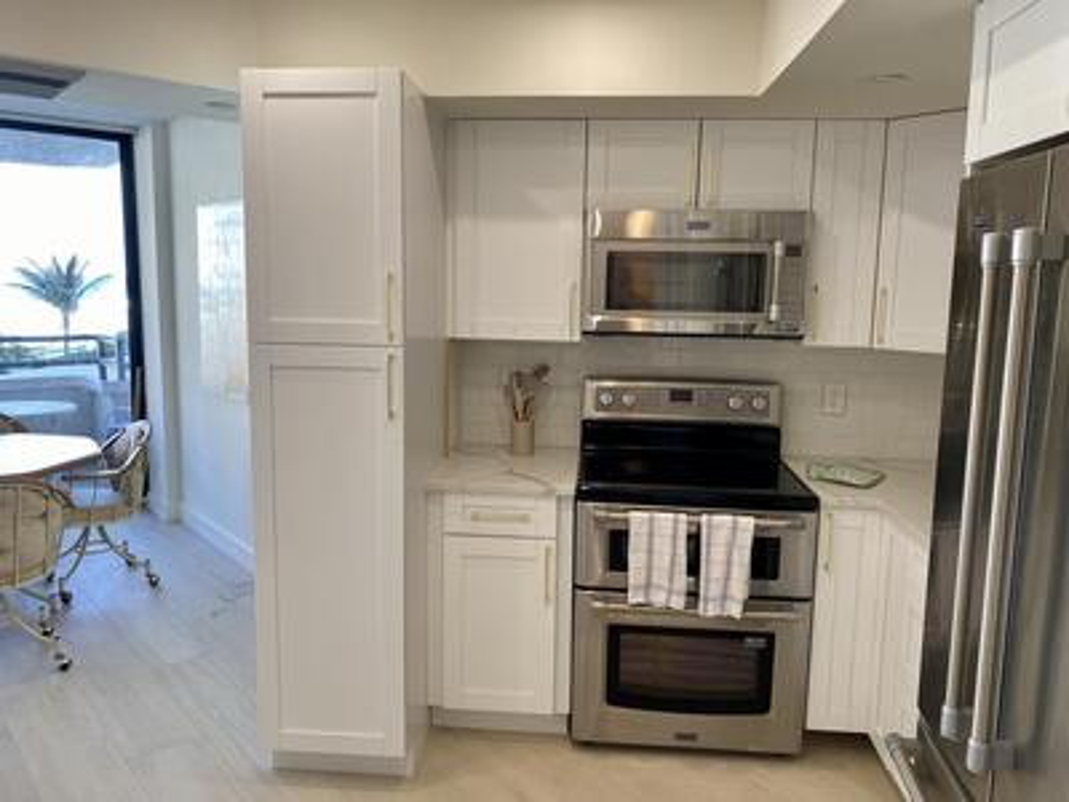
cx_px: 534
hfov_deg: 67.3
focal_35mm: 26
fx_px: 803
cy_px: 401
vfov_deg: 53.1
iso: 64
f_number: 1.8
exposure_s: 1/120
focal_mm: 4.25
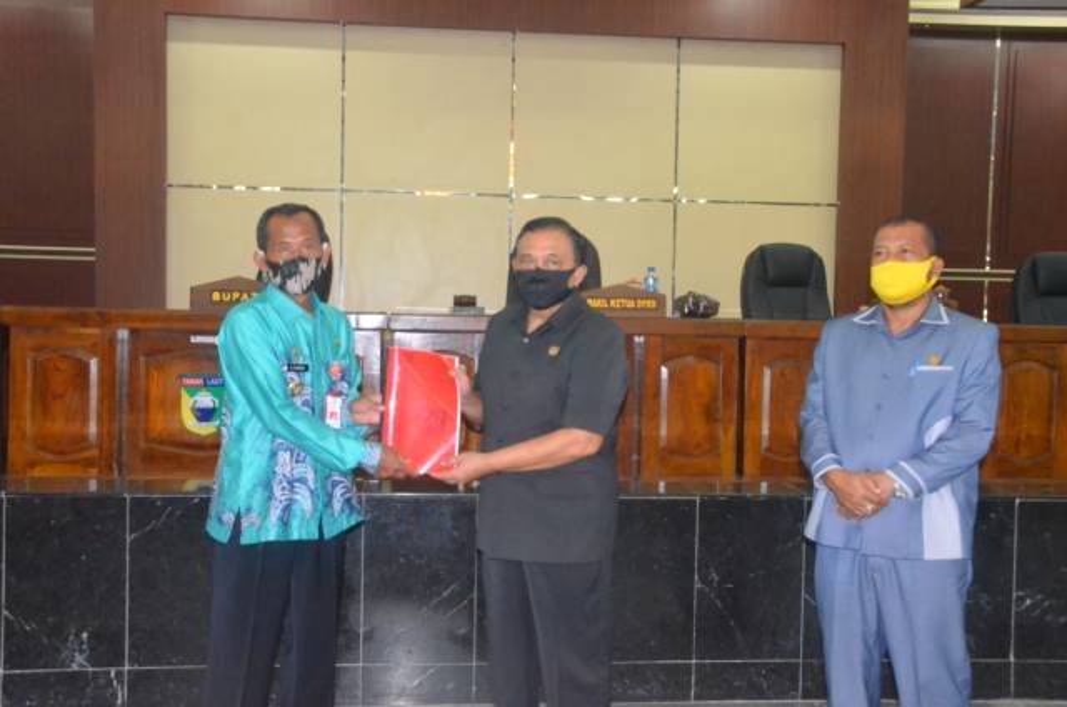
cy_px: 354
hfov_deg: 49.6
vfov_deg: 34.1
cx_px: 534
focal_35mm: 39
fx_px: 1154
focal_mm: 26
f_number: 8
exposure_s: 1/60
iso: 6400
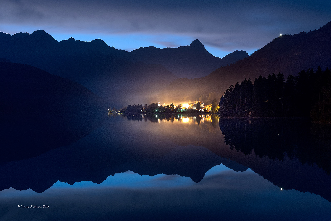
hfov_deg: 46.4
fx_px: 386
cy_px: 110
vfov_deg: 31.9
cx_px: 166
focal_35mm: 42
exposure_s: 30
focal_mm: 42
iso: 400
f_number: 9
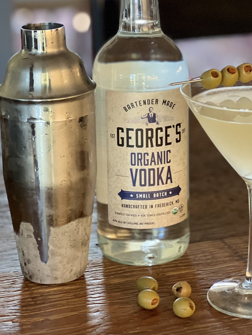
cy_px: 119
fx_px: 1116
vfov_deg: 17.1
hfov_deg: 12.9
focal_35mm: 115
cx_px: 163
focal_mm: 9
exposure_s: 1/30
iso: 320
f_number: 2.8
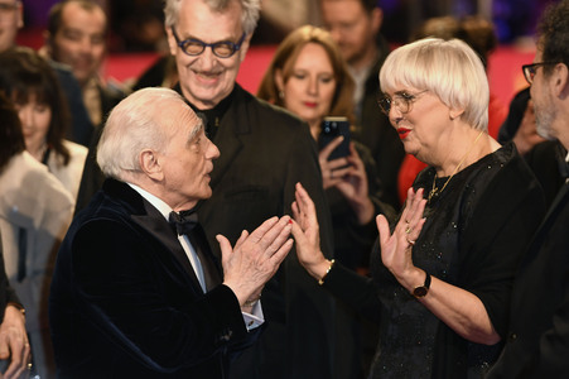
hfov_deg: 11.8
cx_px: 284
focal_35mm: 175
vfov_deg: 7.8
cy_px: 190
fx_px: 2764
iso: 1250
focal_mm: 175
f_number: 3.5
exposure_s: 1/200
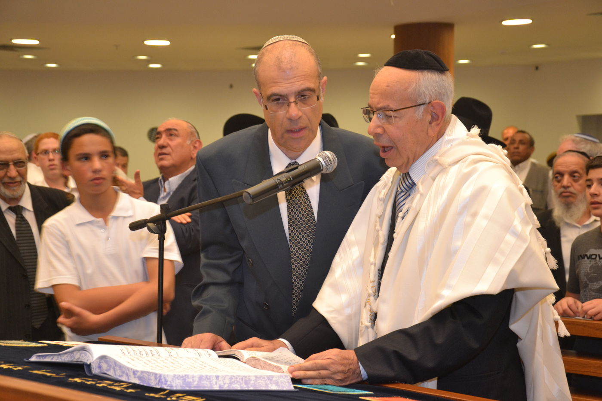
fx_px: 1129
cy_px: 200
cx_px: 301
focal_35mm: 68
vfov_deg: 20.2
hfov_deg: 29.9
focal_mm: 45
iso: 1000
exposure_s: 1/60
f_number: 4.8
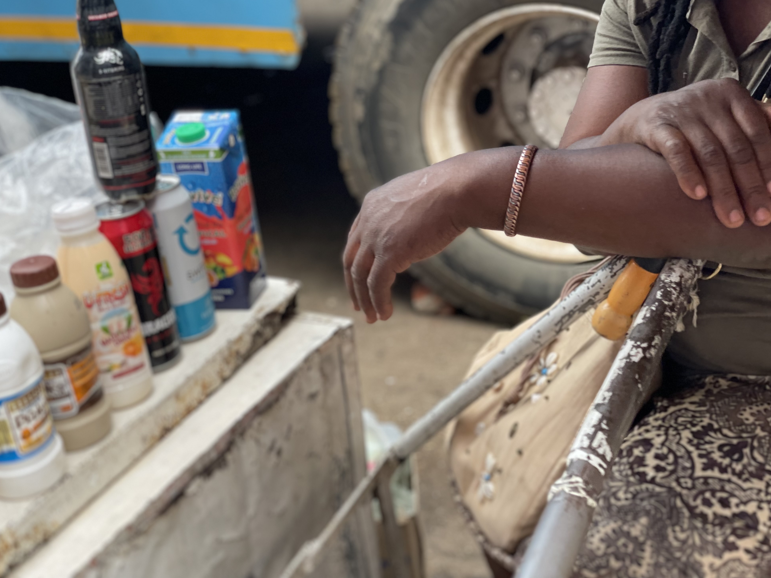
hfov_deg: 35.5
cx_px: 377
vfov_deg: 27.0
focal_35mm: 54
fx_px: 1203
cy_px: 278
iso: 25
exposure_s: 1/151
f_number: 2
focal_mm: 6
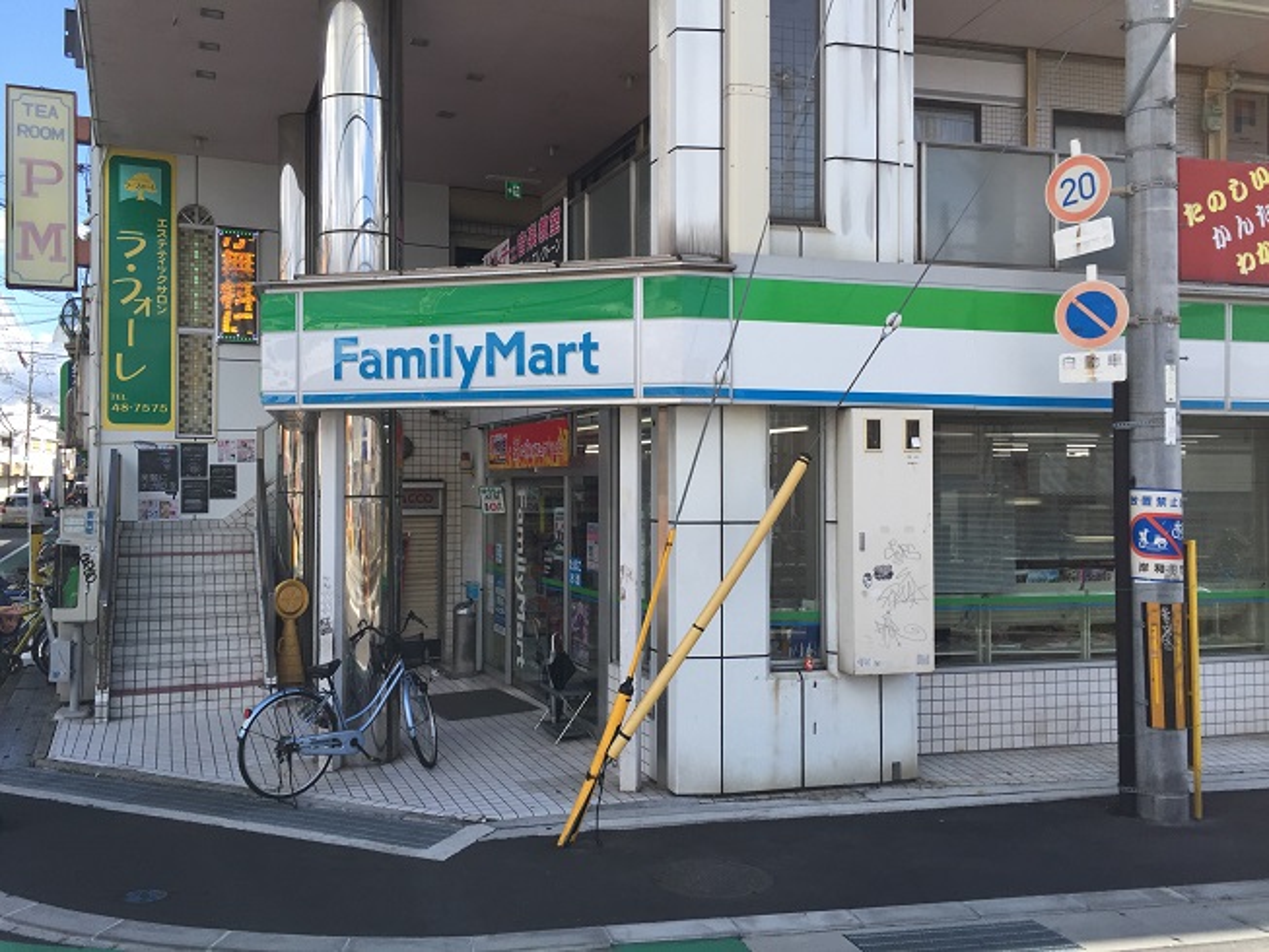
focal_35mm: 29
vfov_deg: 48.2
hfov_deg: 61.7
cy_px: 476
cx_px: 634
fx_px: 1063
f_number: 2.2
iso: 32
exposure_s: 1/898
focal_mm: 4.15
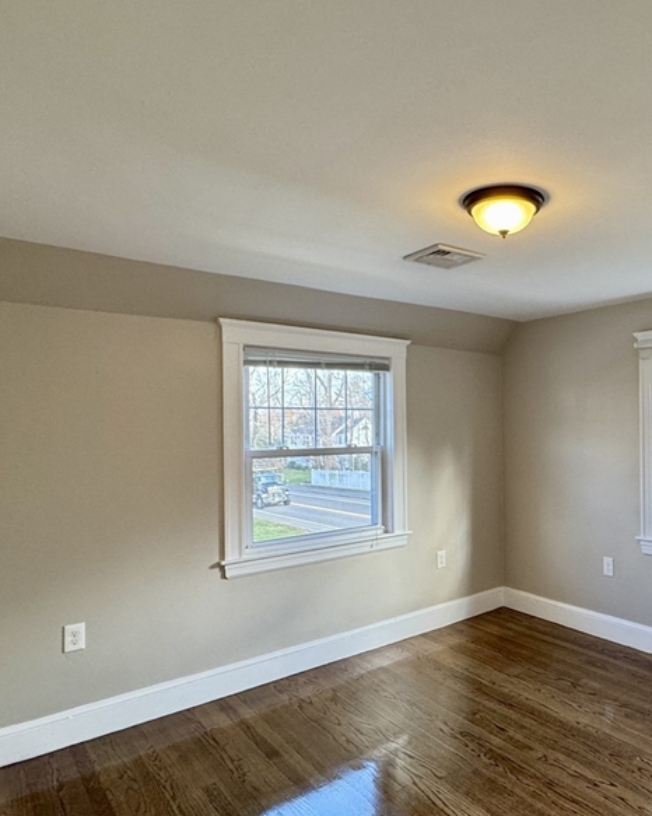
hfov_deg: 56.0
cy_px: 421
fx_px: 579
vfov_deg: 70.3
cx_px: 487
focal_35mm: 24
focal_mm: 2.22
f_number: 2.2
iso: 200
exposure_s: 1/120
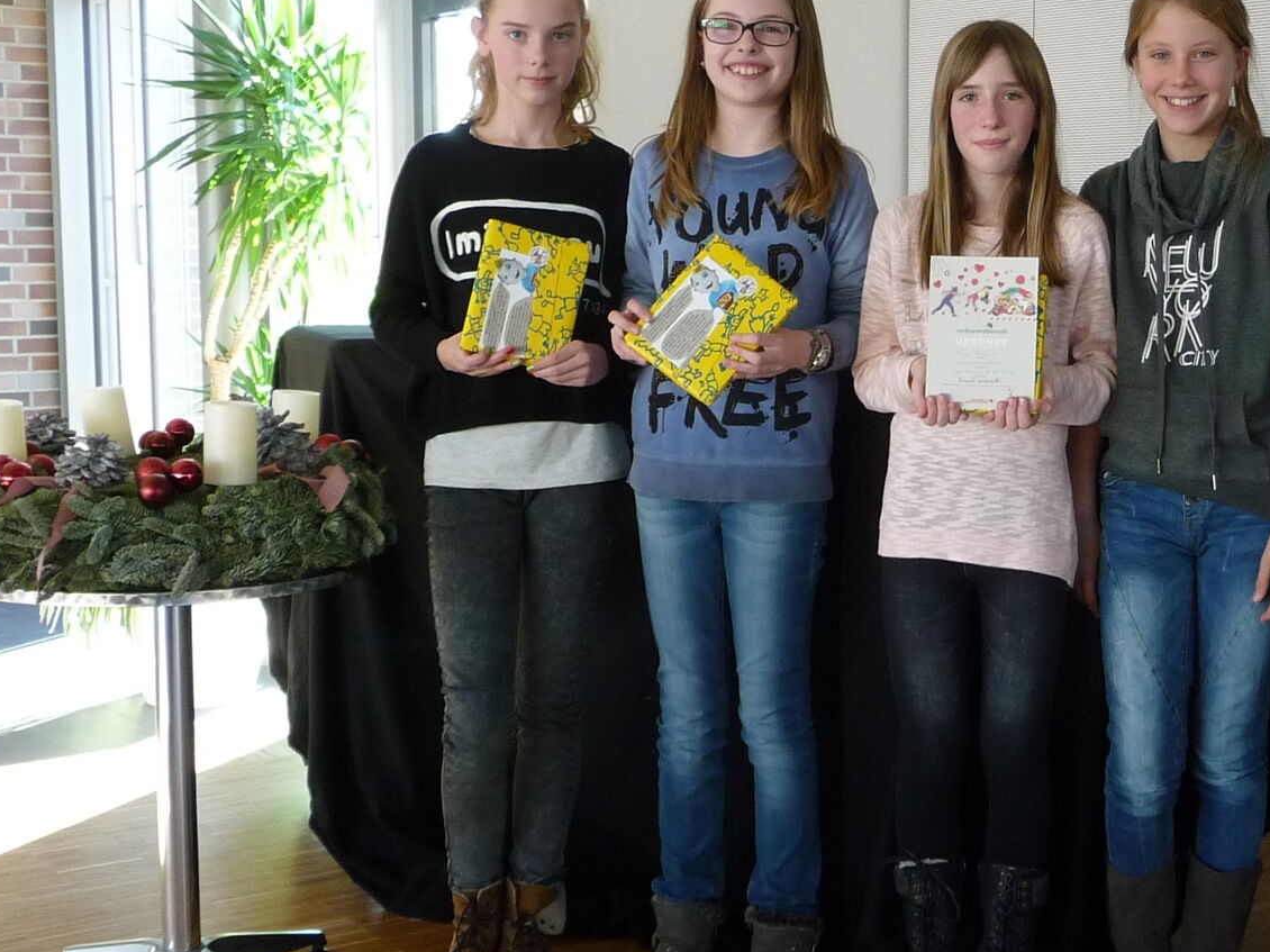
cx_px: 954
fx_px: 2091
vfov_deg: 25.6
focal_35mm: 57
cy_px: 493
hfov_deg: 33.1
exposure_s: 1/30
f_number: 3.3
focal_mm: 4.7
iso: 200
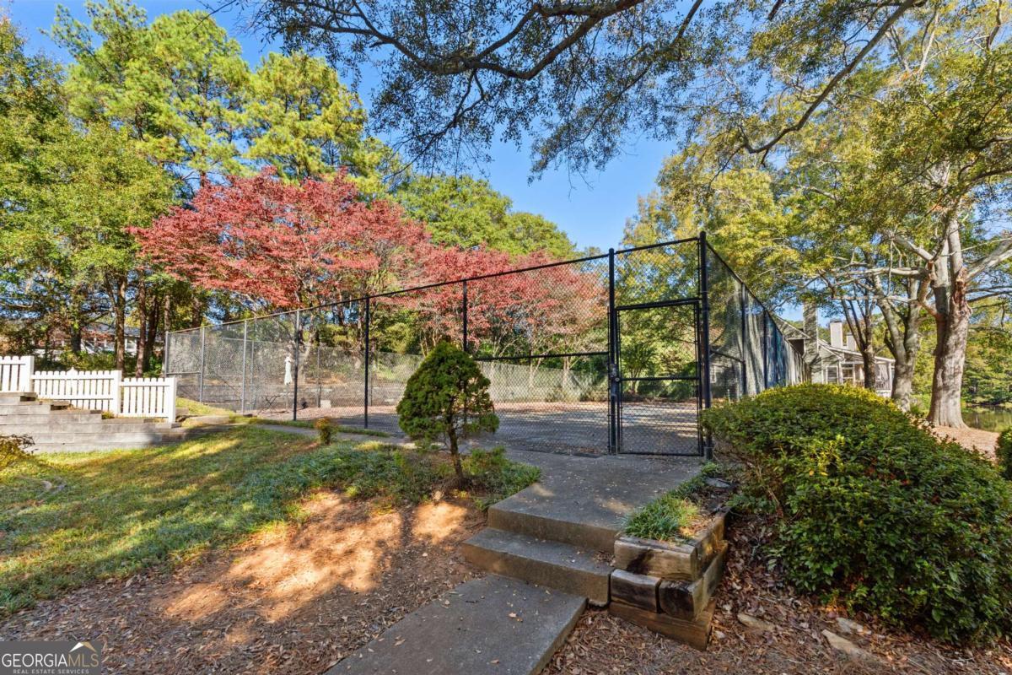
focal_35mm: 16
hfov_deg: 96.7
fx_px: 450
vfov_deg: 73.7
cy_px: 338
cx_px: 506
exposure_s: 1/640
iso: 1250
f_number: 6.3
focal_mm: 16
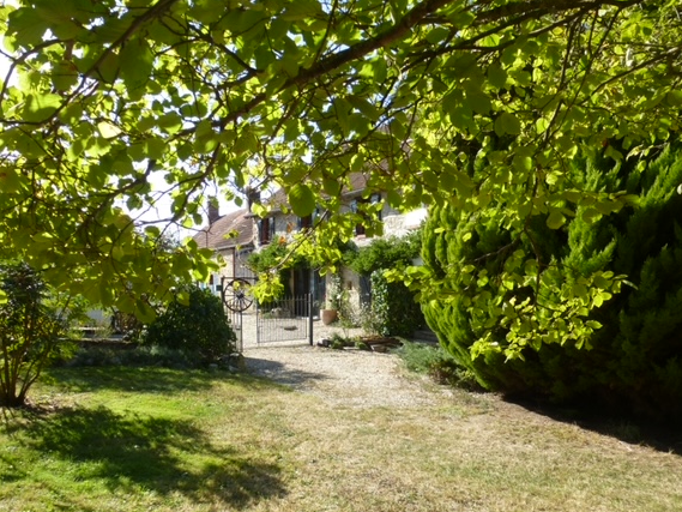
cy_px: 281
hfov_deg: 65.3
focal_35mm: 27
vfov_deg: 51.3
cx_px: 333
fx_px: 532
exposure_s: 1/400
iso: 100
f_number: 3.3
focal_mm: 4.3
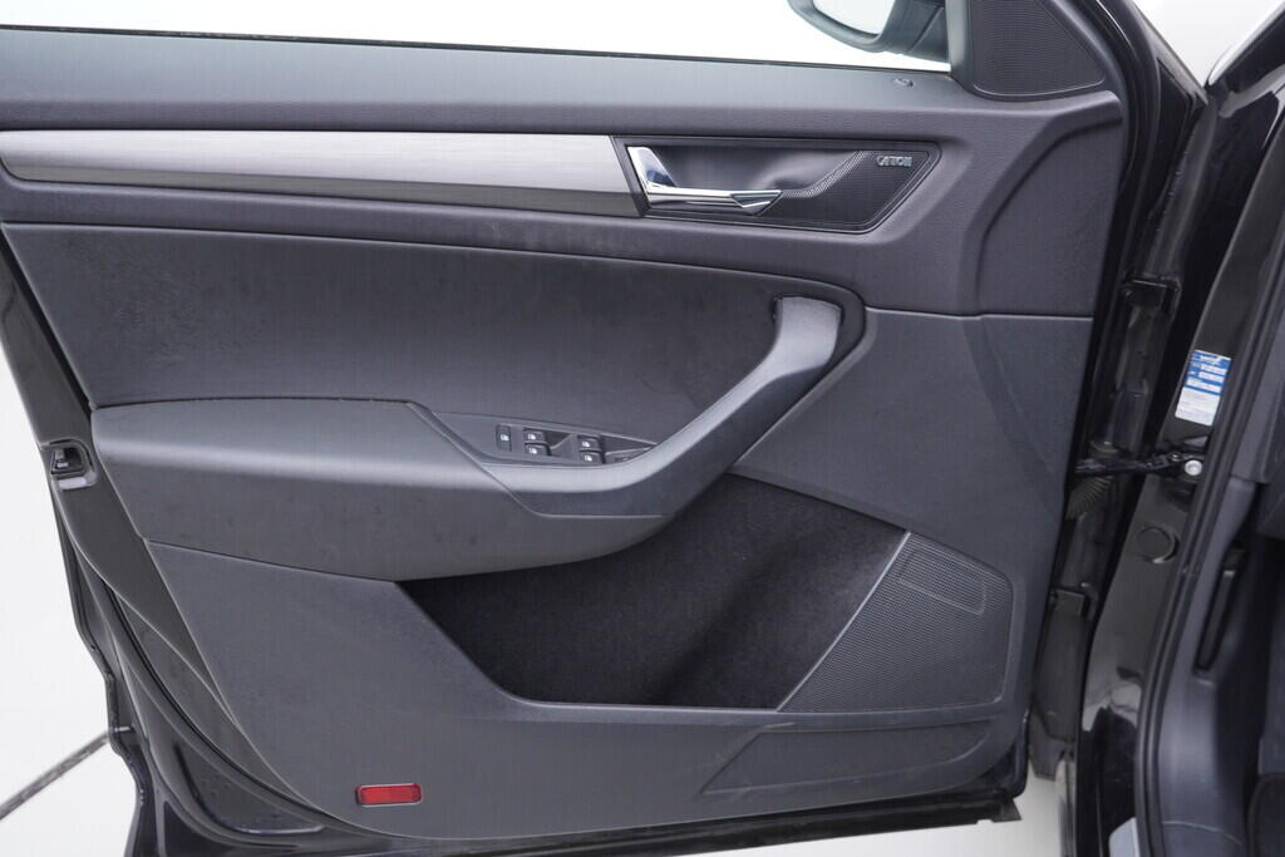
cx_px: 642
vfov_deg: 36.9
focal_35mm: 36
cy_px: 428
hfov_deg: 53.1
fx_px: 1285
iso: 160
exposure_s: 1/40
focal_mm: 24
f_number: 2.8
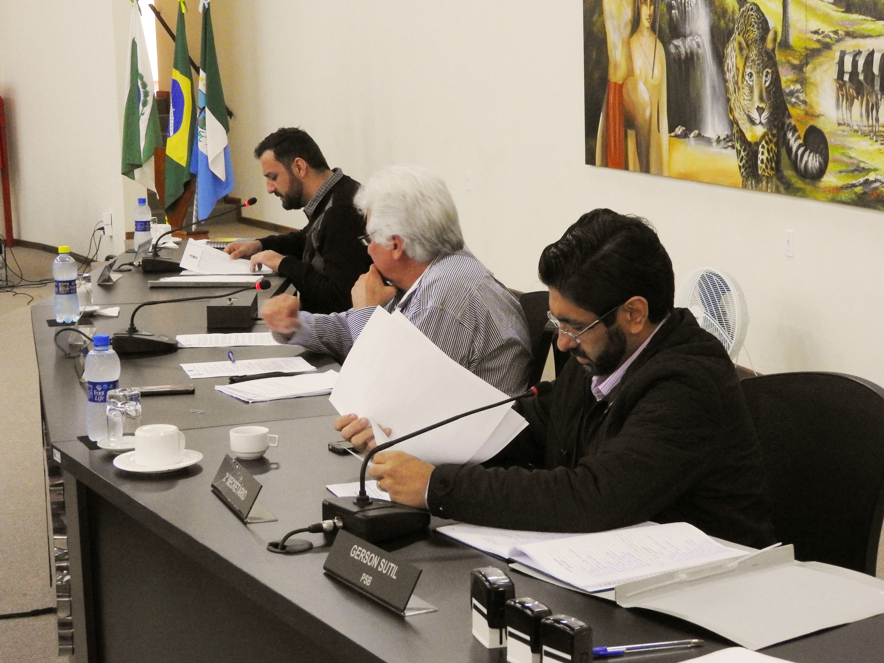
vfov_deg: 21.0
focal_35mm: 70
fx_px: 1788
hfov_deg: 27.8
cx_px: 442
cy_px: 332
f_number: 5
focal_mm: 12.5
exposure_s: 1/30
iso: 800
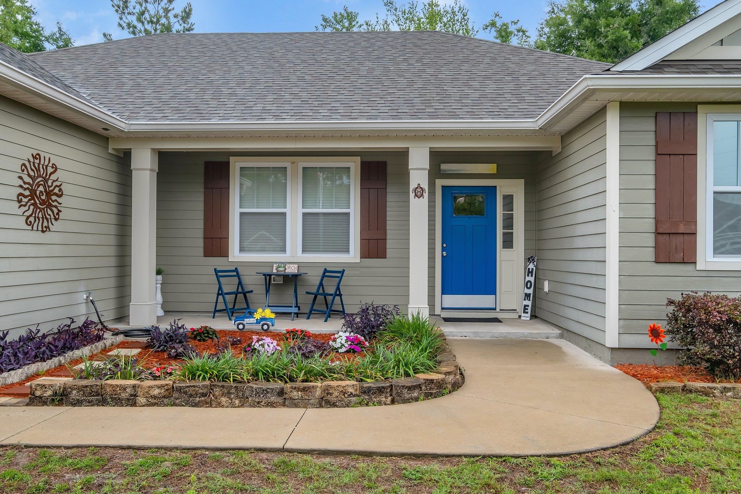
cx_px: 370
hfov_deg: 63.7
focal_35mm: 29
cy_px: 247
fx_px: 597
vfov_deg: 45.0
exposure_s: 1/160
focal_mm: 19.1
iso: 250
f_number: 8
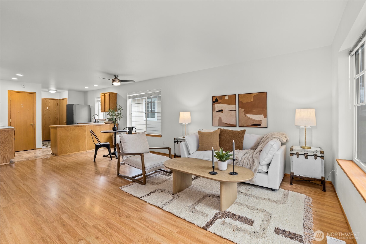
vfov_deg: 73.7
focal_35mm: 16
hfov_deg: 96.7
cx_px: 183
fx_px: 163
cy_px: 122
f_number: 9
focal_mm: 16
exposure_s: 1/3
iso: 320
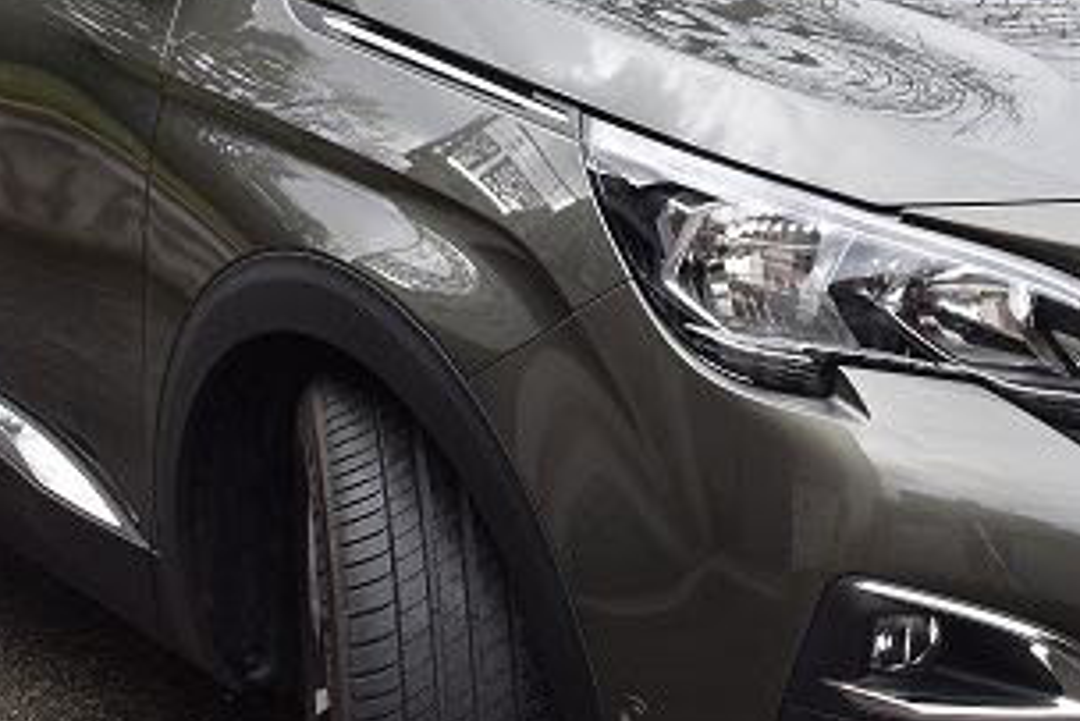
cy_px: 215
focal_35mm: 97
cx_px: 416
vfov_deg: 14.1
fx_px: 2909
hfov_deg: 21.0
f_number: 22
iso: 125
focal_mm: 35
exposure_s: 1/8
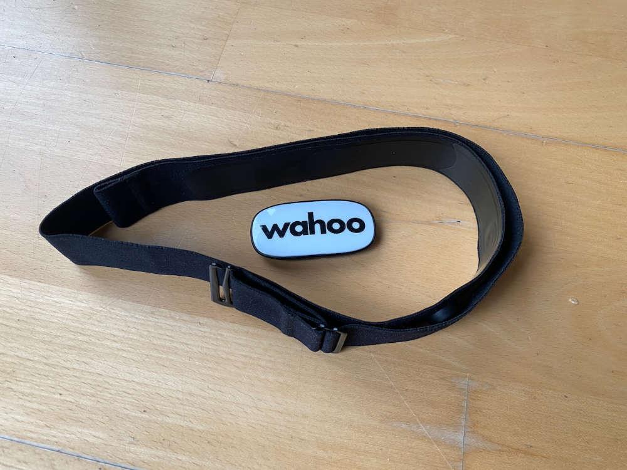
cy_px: 235
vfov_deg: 53.1
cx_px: 314
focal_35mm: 26
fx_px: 471
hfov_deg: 67.3
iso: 125
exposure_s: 1/60
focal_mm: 4.2
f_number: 1.8
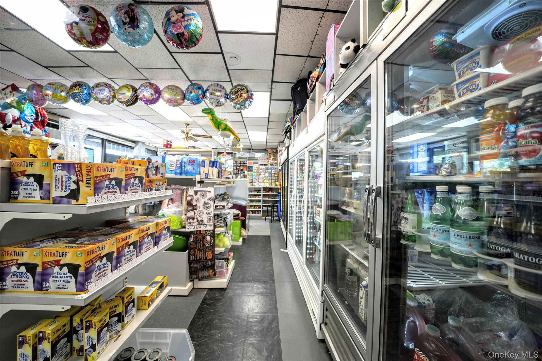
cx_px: 271
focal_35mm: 12
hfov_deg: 112.6
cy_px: 180
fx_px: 181
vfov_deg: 90.0
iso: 800
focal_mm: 12
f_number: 4
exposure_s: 1/160
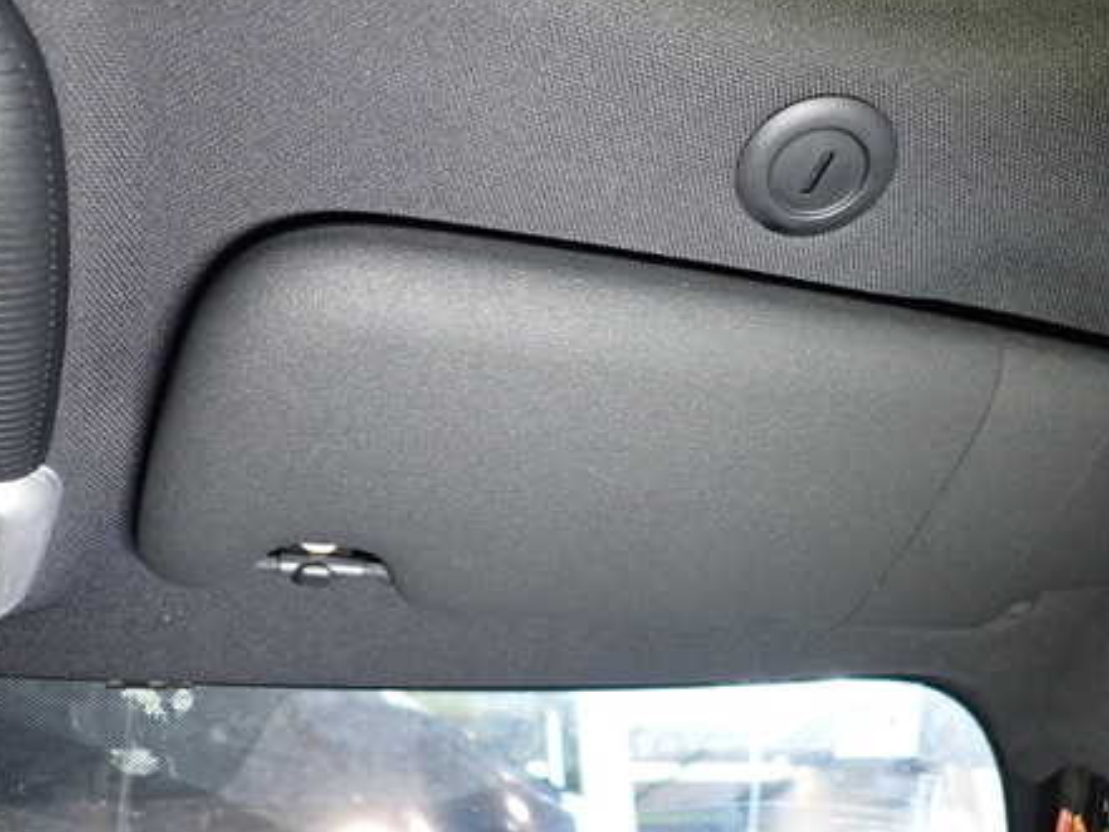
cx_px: 659
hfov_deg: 53.6
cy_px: 452
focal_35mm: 34
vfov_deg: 41.8
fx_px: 1090
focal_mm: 4.5
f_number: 2
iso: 400
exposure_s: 1/30
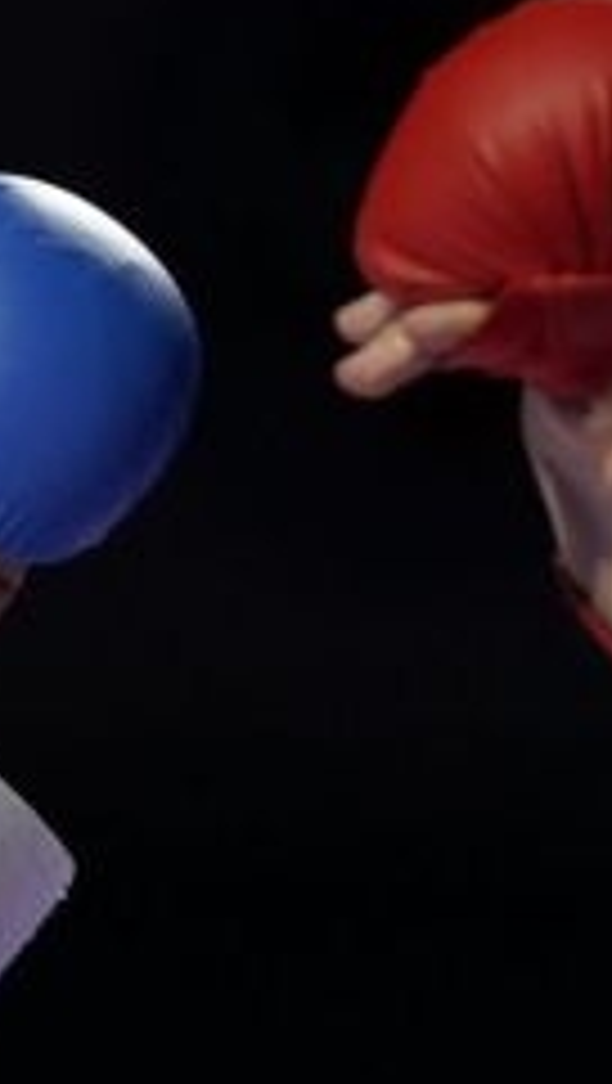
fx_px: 29498
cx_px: 18
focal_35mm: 1025
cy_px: 630
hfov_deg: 1.2
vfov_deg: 2.1
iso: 800
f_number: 2.8
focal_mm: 131
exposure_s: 1/1000
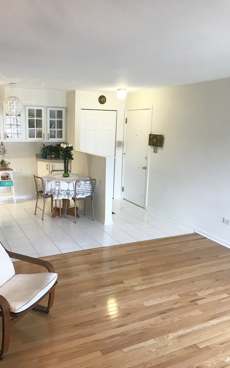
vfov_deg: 62.9
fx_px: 301
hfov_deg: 41.6
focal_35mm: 30
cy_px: 184
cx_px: 91
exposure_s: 1/30
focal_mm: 3.99
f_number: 1.8
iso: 32
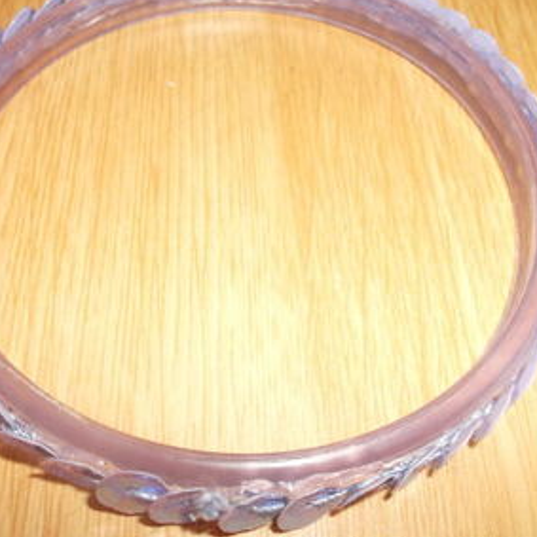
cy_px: 287
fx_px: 737
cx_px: 256
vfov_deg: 40.0
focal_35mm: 42
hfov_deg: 40.0
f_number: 3.3
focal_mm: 4.1
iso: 100
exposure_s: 1/15
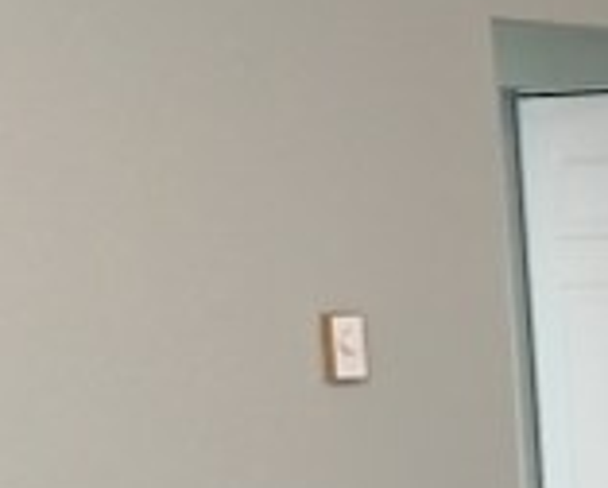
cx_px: 1204
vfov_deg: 10.4
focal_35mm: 144
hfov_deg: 12.0
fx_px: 2594
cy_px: 713
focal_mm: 4.15
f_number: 2.2
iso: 100
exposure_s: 1/15
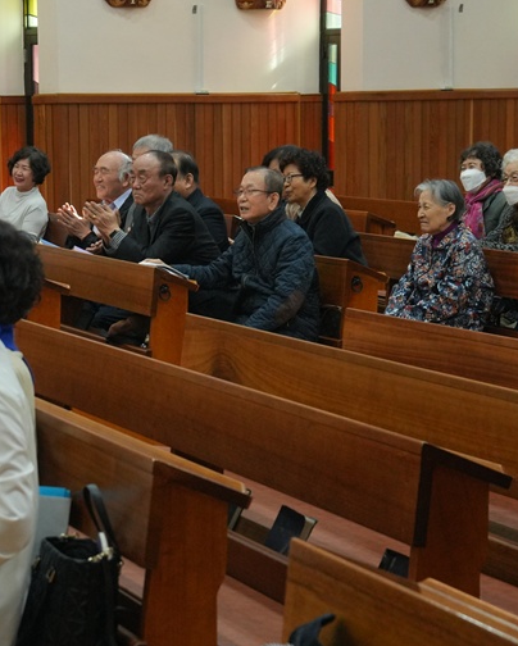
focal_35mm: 109
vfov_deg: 17.7
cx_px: 140
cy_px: 325
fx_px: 2081
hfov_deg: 14.1
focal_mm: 51
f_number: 6.3
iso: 2500
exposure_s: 1/100
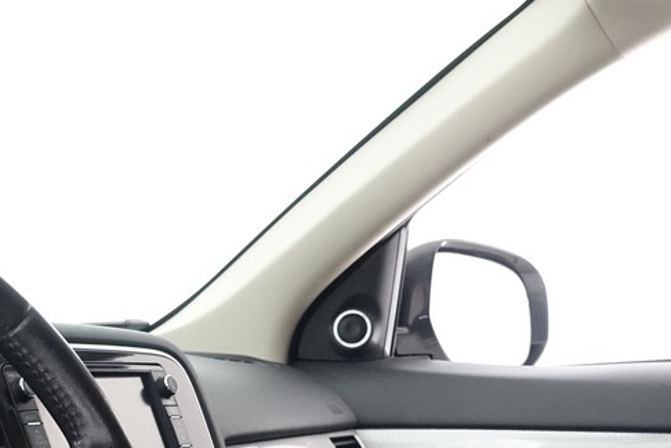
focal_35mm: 80
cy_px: 625
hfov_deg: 25.2
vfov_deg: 16.0
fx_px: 1491
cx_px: 207
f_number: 4
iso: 1000
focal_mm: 8.8
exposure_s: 1/15
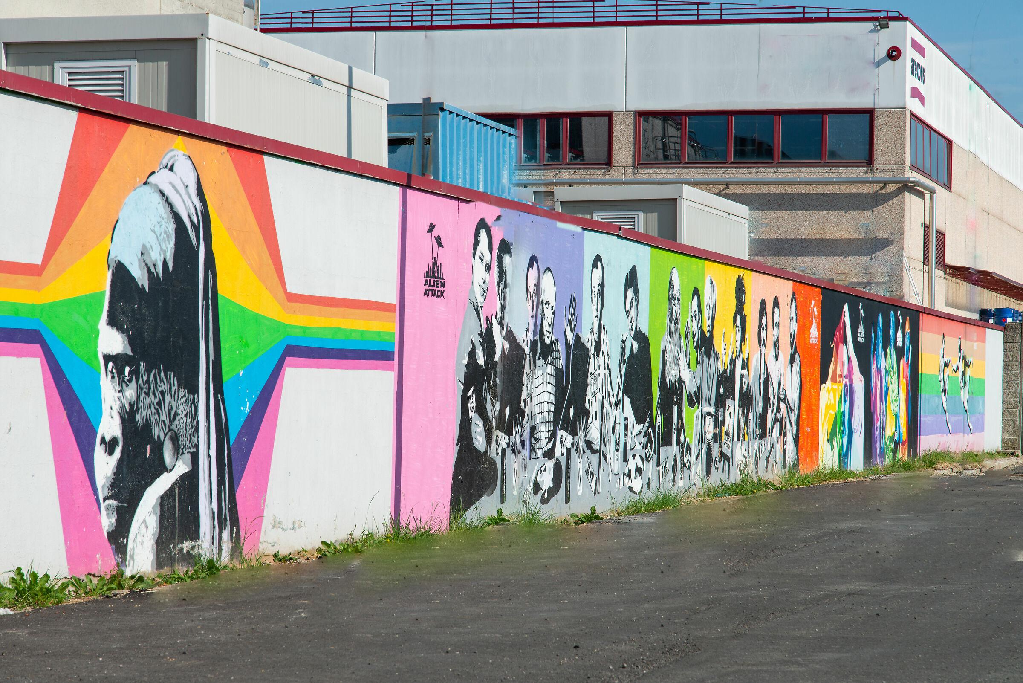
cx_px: 512
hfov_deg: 19.4
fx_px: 2985
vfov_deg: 13.1
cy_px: 342
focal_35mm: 105
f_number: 10
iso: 100
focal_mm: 105
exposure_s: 1/400
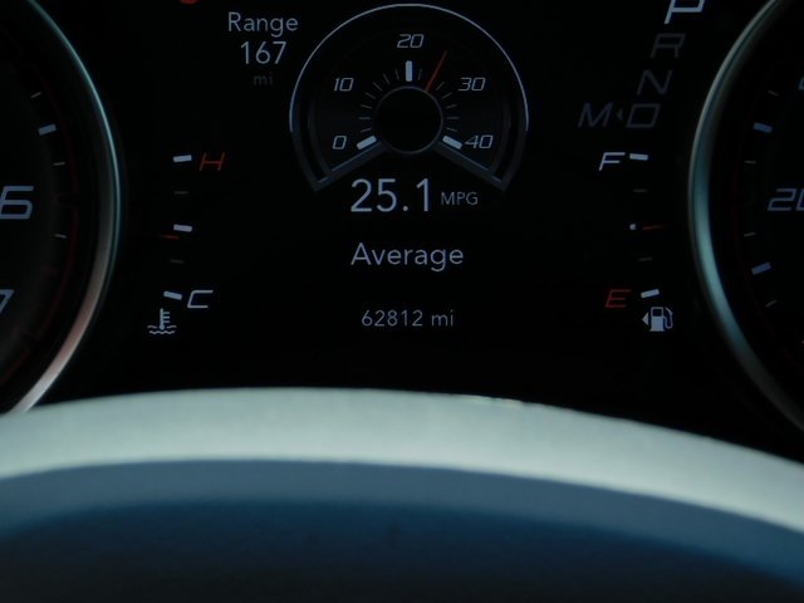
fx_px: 6178
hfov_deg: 7.4
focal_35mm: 266
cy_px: 302
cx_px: 402
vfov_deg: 5.6
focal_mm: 47.2
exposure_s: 1/200
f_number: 5.7
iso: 125
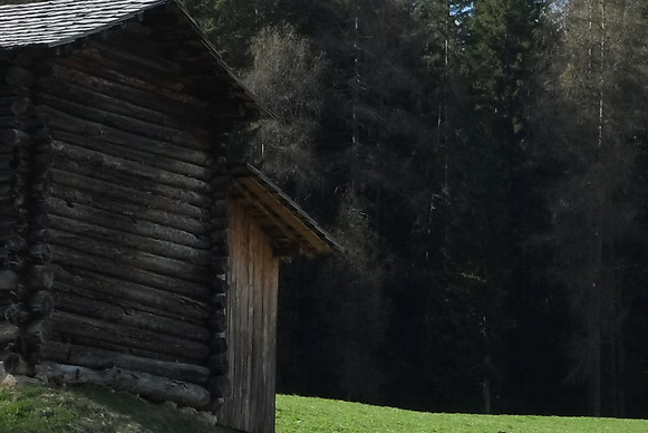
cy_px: 270
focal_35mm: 194
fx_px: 3494
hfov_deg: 10.6
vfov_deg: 7.1
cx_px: 283
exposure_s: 1/420
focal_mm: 31.5
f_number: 11
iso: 800
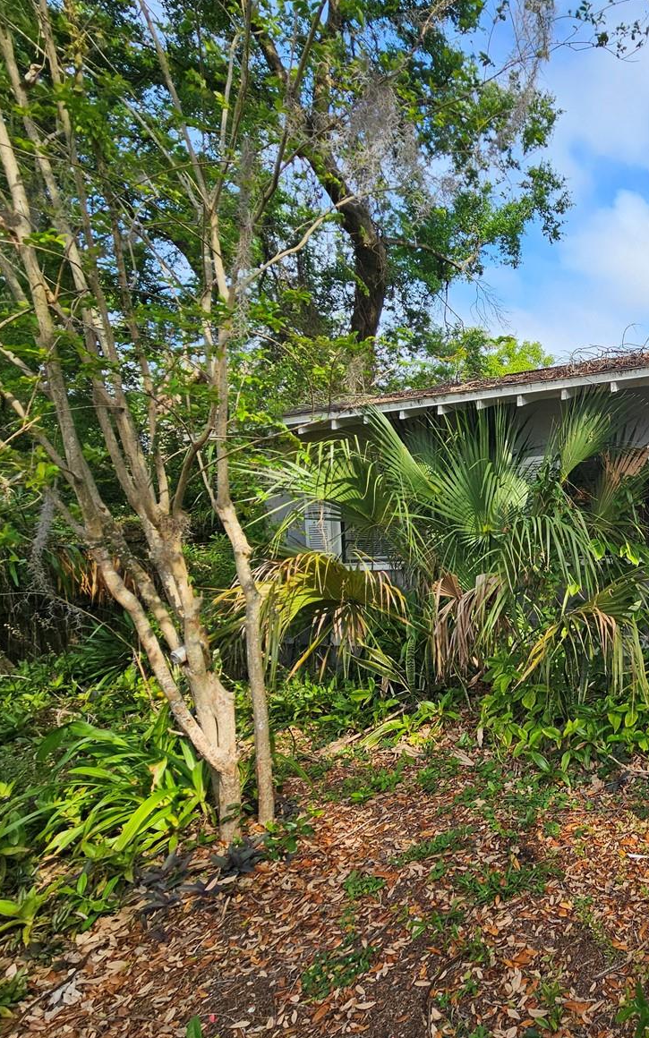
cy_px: 506
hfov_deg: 50.9
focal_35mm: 19
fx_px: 538
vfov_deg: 88.0
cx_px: 641
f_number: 2.2
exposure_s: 1/854
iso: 50
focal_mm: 2.2
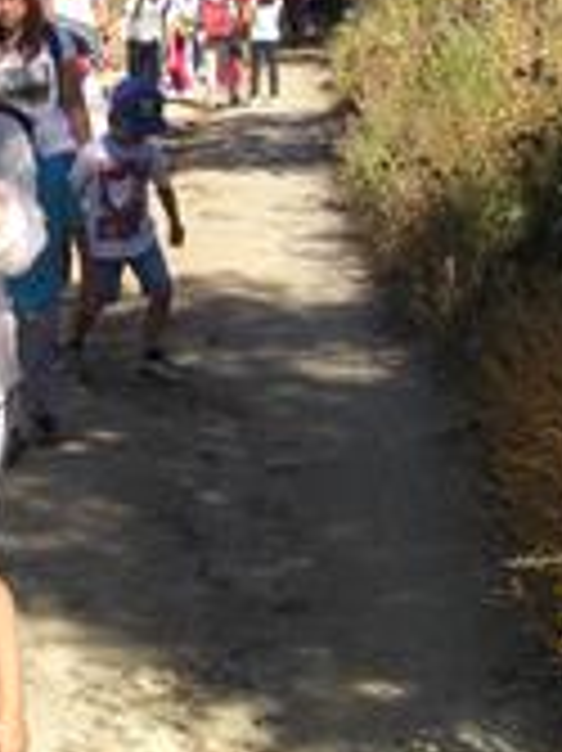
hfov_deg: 14.9
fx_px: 2102
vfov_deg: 20.1
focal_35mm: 97
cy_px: 167
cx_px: -22
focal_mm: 7.9
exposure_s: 1/640
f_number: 4
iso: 80
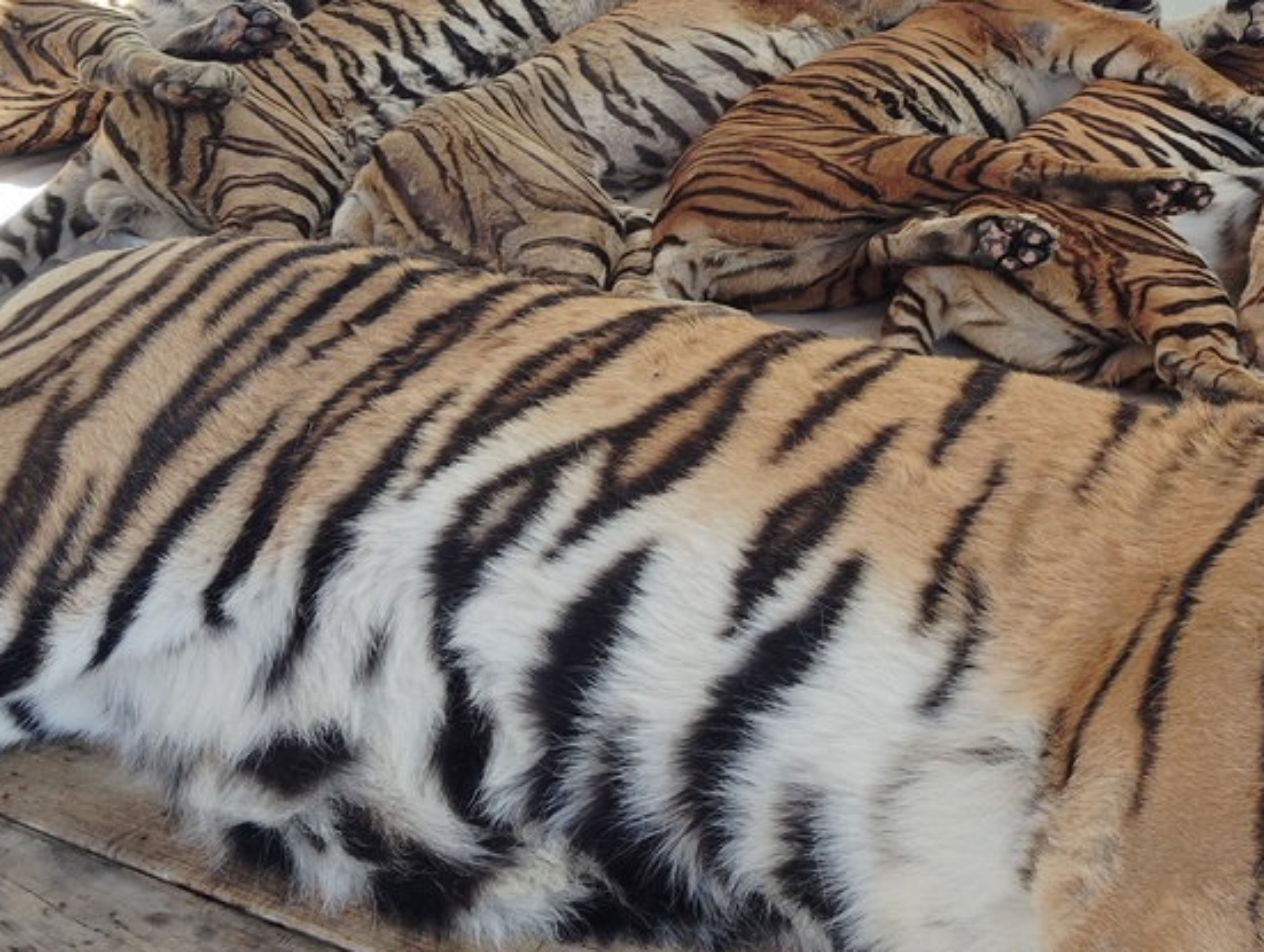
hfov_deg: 35.6
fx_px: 1902
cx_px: 1012
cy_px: 274
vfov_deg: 27.8
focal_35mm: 52
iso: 78
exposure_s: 1/100
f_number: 1.8
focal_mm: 4.22
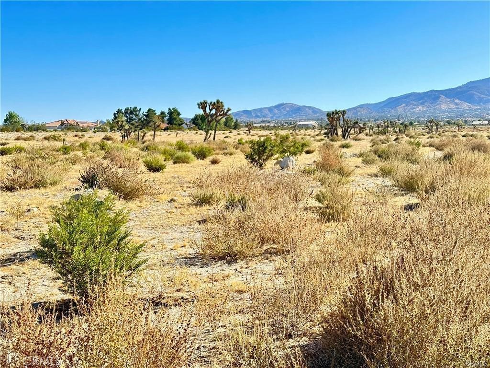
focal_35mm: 48
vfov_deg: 30.3
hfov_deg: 39.7
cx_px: 245
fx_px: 679
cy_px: 184
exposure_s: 1/1133
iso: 64
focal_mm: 6.86
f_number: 1.78
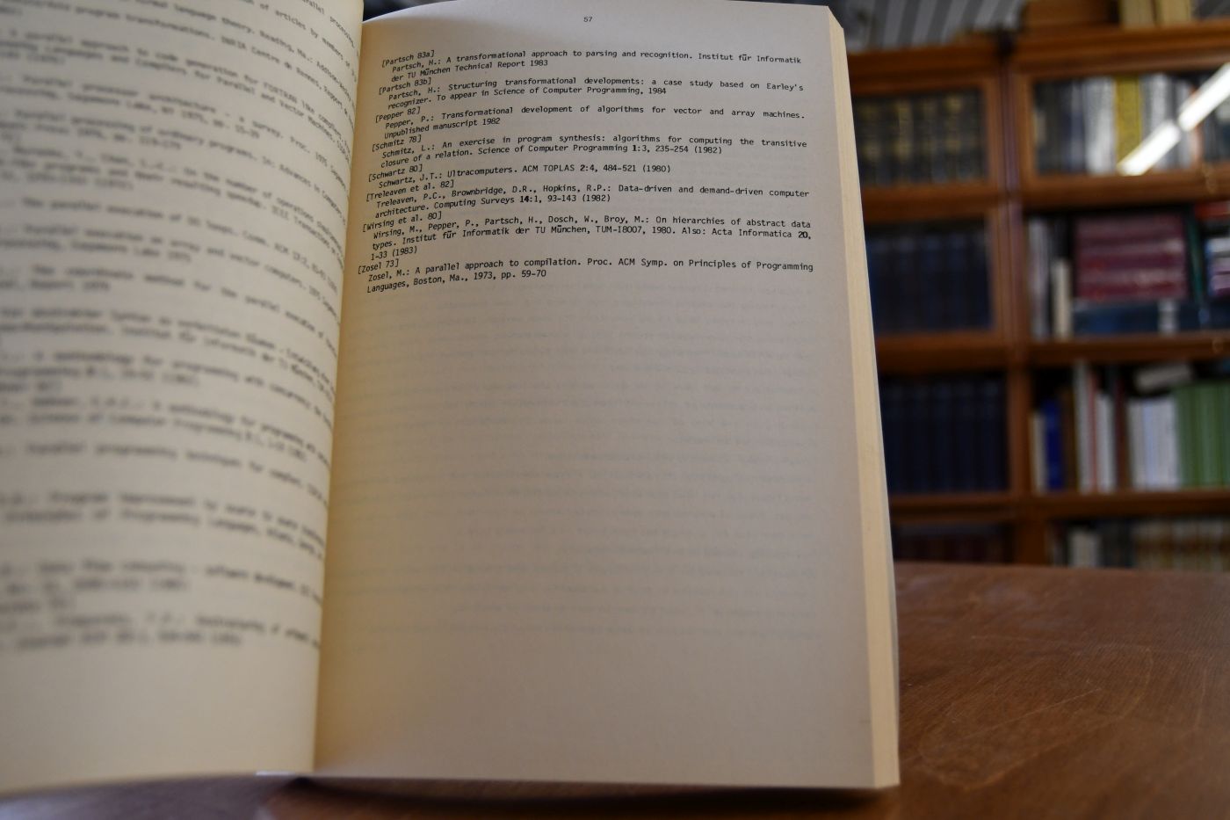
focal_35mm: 33
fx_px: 1127
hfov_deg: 57.2
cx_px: 615
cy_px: 410
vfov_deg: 40.0
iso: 800
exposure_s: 1/250
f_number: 3.5
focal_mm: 22
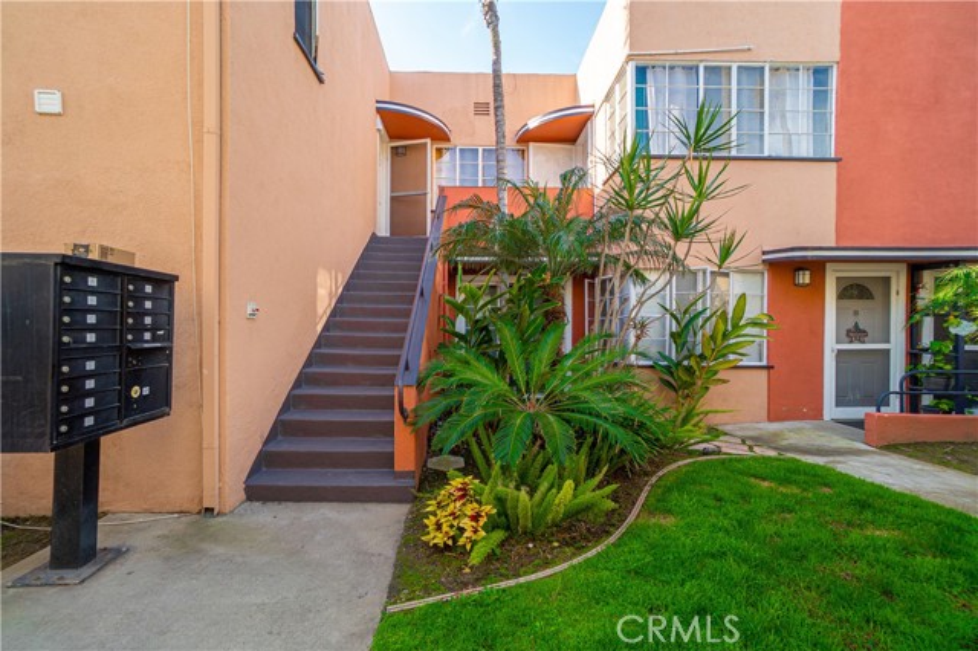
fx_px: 407
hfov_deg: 100.4
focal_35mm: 15
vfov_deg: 77.3
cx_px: 489
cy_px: 326
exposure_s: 1/40
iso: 100
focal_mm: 10
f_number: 7.1
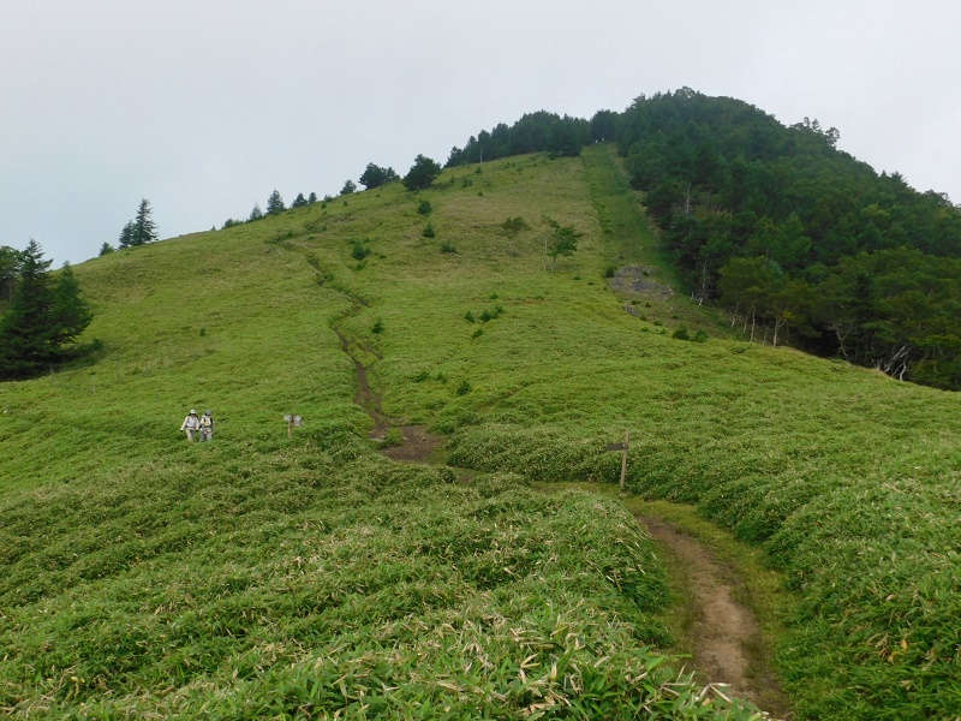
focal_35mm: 30
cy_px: 360
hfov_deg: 60.0
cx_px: 480
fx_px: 833
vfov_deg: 46.8
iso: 125
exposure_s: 1/400
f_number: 6.4
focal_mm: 5.3
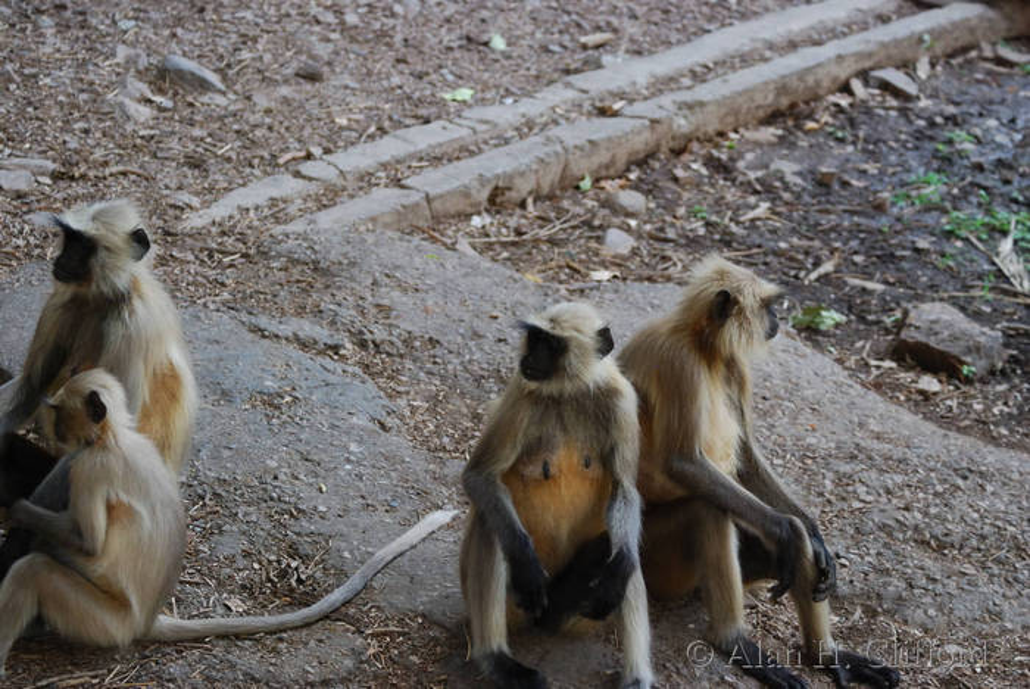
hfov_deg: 17.0
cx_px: 515
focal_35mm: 120
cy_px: 344
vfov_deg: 11.4
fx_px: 3436
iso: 640
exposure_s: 1/400
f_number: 4.5
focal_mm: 80
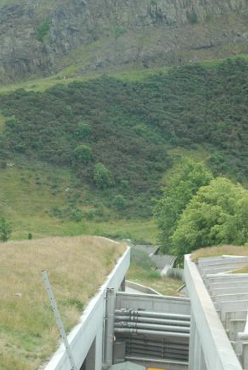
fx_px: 1095
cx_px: 118
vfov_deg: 19.2
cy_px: 130
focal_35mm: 106
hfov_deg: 12.9
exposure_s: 1/90
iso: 100
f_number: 5
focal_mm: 29
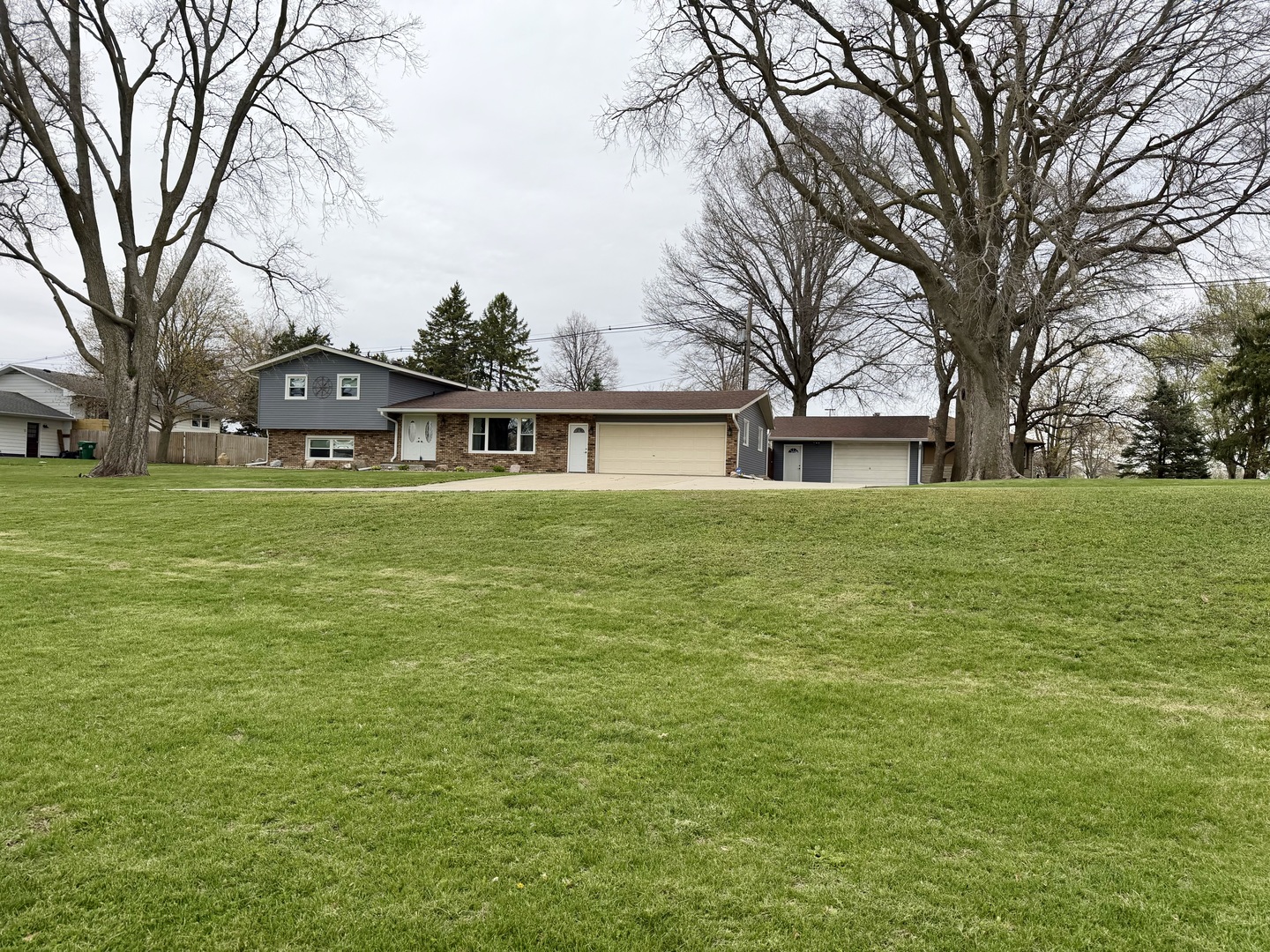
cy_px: 476
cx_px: 635
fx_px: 881
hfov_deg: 71.6
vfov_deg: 56.8
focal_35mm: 24
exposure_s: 1/1314
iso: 100
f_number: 1.78
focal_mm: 6.76
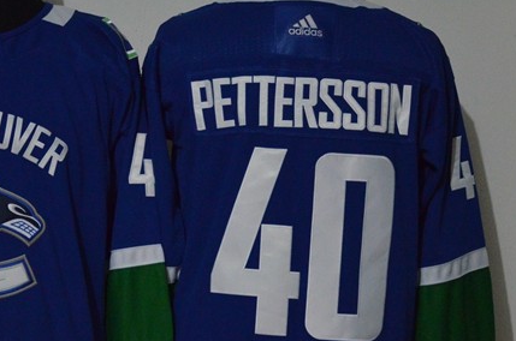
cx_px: 146
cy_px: 219
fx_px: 1801
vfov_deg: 10.8
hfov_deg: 16.2
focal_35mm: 126
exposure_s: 1/30
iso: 4000
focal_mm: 45
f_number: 4.5
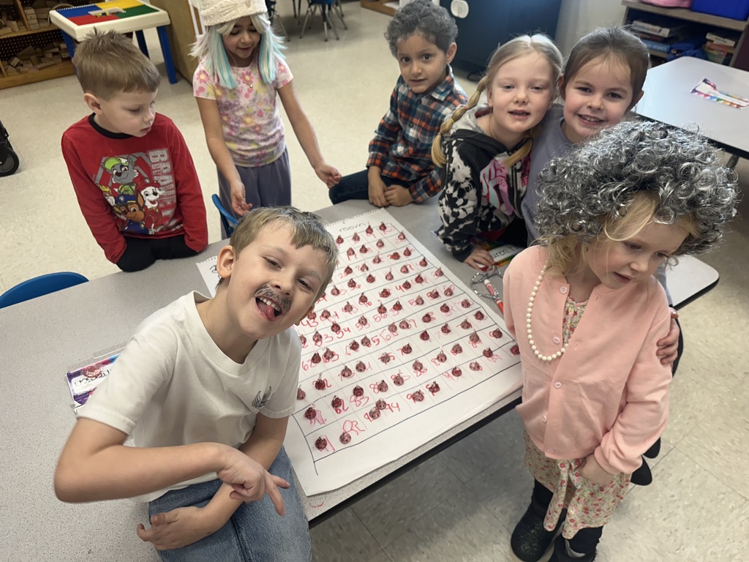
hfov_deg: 71.6
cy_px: 281
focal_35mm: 24
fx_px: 519
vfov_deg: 56.8
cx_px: 374
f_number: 1.78
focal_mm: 6.86
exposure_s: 1/120
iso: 160
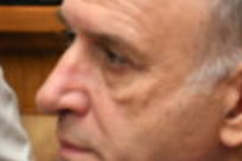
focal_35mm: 631
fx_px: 4237
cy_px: 172
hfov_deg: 3.2
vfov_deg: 2.2
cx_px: -316
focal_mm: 86
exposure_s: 1/250
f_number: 4
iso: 2000
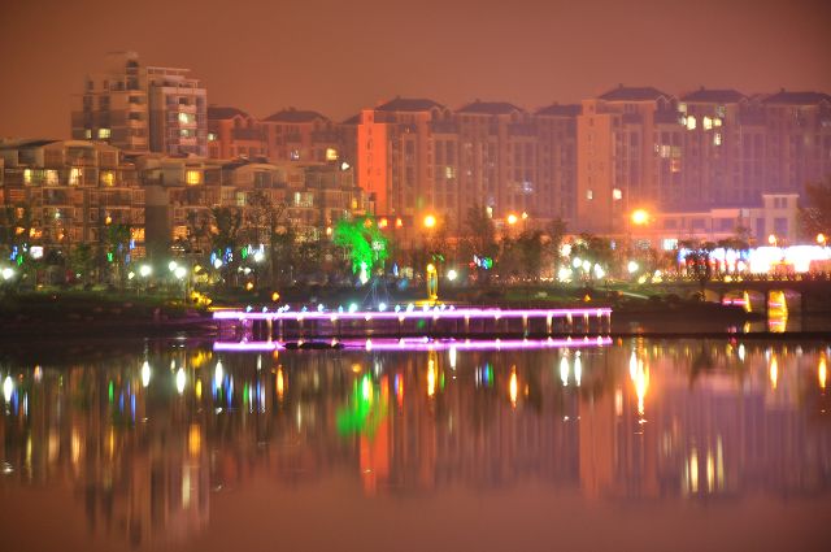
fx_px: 3631
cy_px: 276
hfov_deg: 13.1
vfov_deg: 8.7
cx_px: 416
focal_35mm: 158
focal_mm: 105
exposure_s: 10
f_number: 5.6
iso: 320
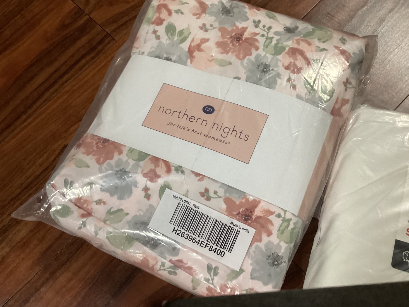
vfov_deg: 44.2
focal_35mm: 32
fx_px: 378
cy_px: 149
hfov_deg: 56.8
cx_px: 200
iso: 400
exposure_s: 1/60
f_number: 2.4
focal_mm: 3.3
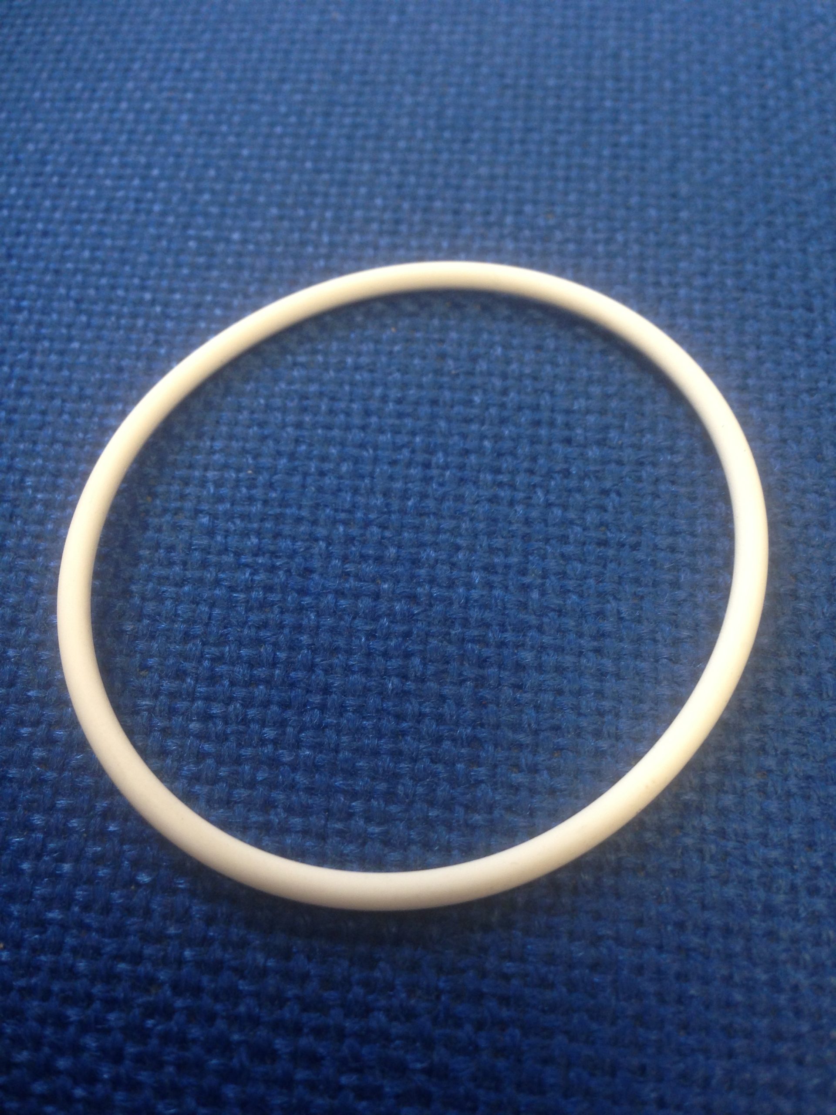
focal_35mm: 33
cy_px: 558
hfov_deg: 42.9
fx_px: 1063
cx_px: 418
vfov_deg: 55.4
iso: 80
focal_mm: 4.12
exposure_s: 1/20
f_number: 2.4
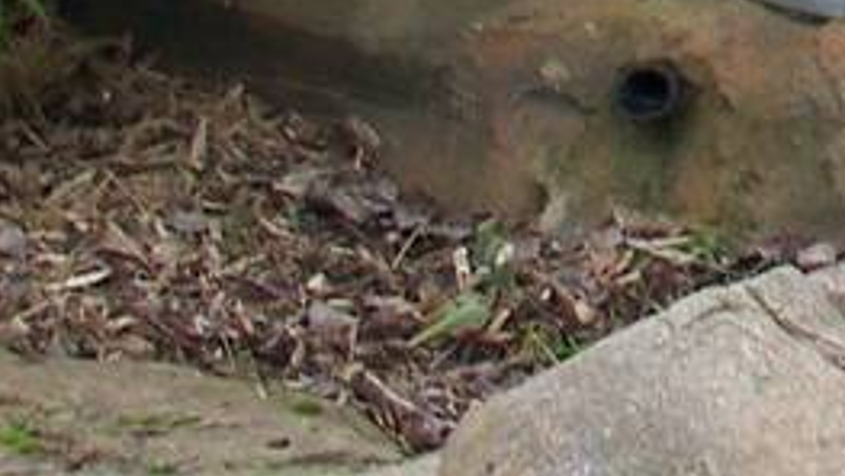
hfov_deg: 8.5
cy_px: -1245
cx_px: 1793
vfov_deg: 4.7
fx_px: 5356
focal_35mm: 239
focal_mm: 7.54
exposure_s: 1/60
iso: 64
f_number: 2.8
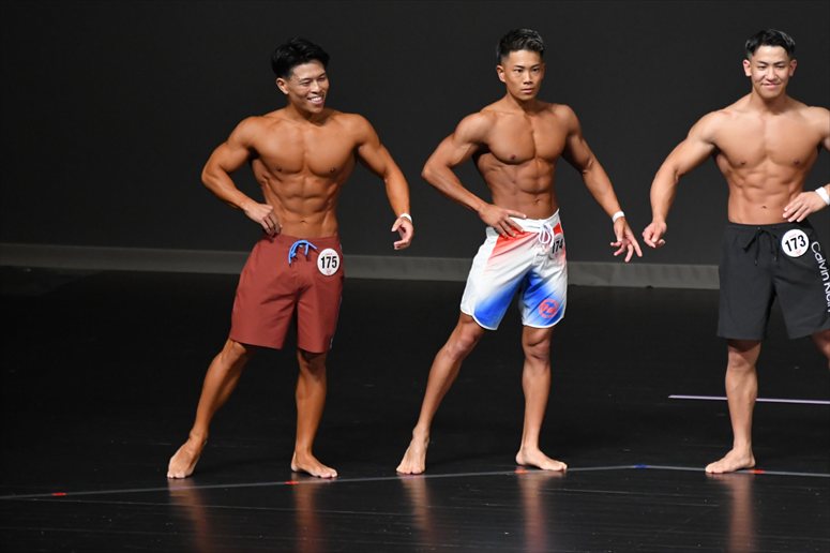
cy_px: 276
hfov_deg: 6.0
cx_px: 415
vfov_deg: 4.0
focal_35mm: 345
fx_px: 7950
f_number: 5.6
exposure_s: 1/400
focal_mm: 230
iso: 4000
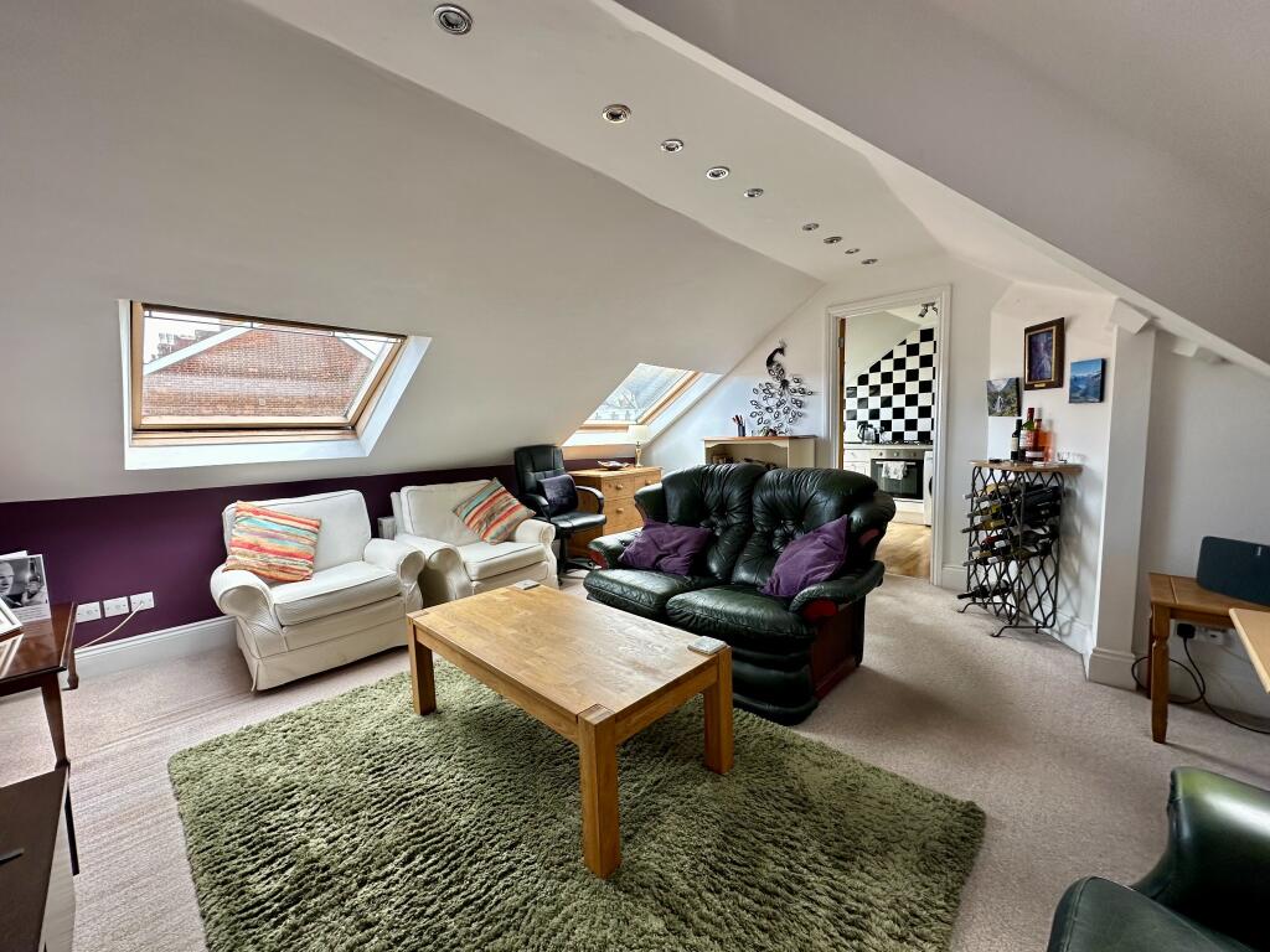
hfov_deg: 102.1
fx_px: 514
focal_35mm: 14
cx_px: 635
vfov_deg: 85.7
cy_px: 476
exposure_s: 1/99
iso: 80
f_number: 2.2
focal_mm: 2.22
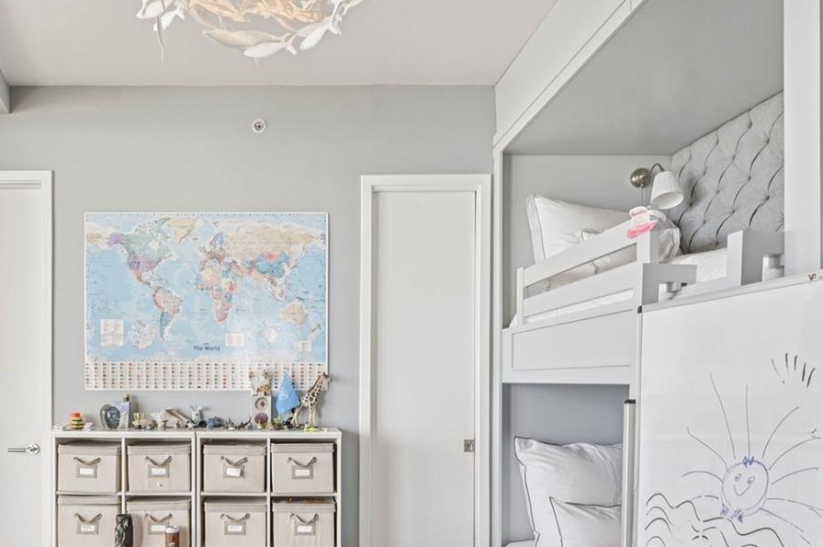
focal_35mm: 25
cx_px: 277
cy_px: 380
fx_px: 571
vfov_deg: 49.9
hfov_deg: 69.6
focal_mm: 14
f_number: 8
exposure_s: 1/15
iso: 160
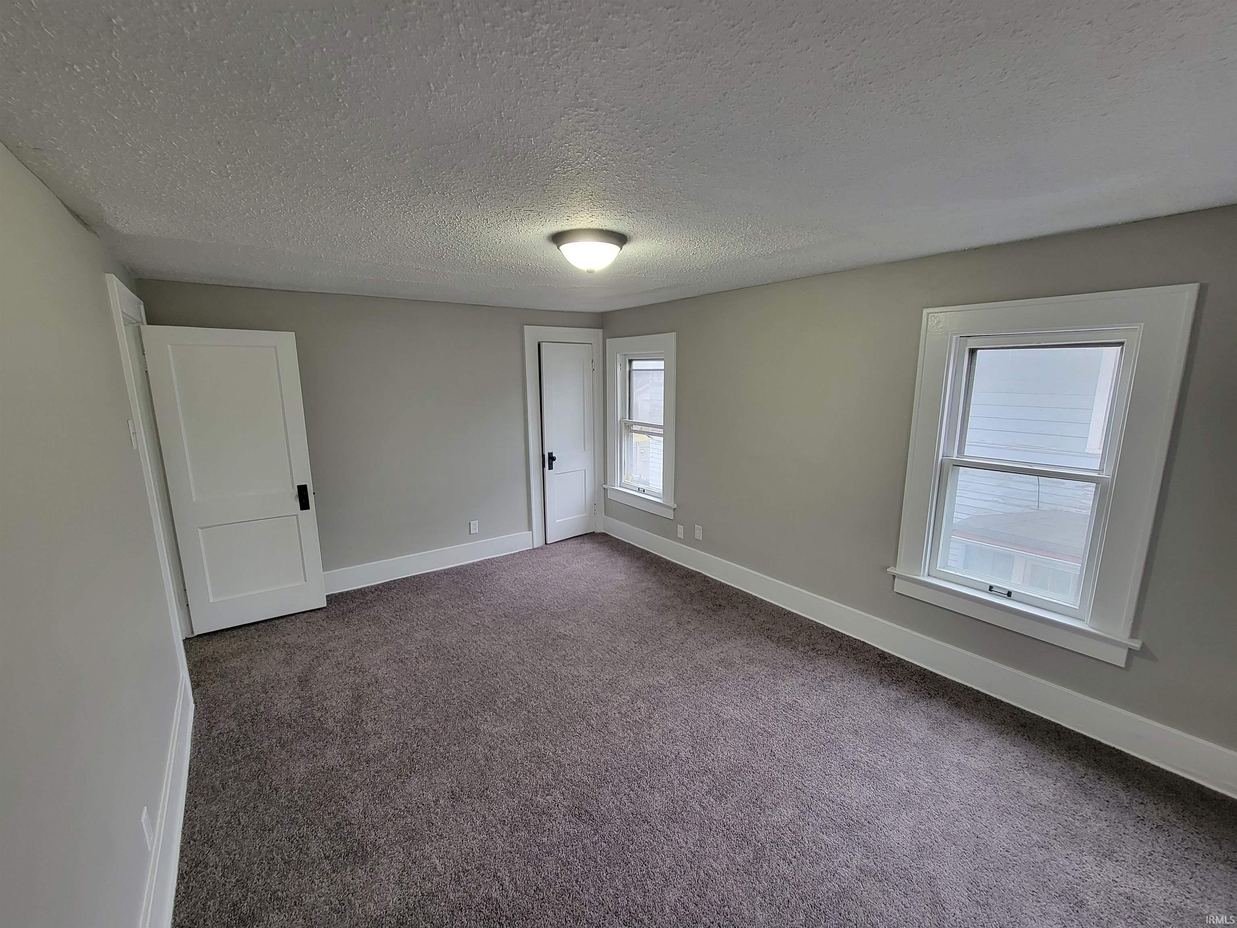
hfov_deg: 106.2
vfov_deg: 89.9
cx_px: 618
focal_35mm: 13
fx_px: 465
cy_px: 464
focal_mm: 2.2
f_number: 2.2
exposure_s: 1/60
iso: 125
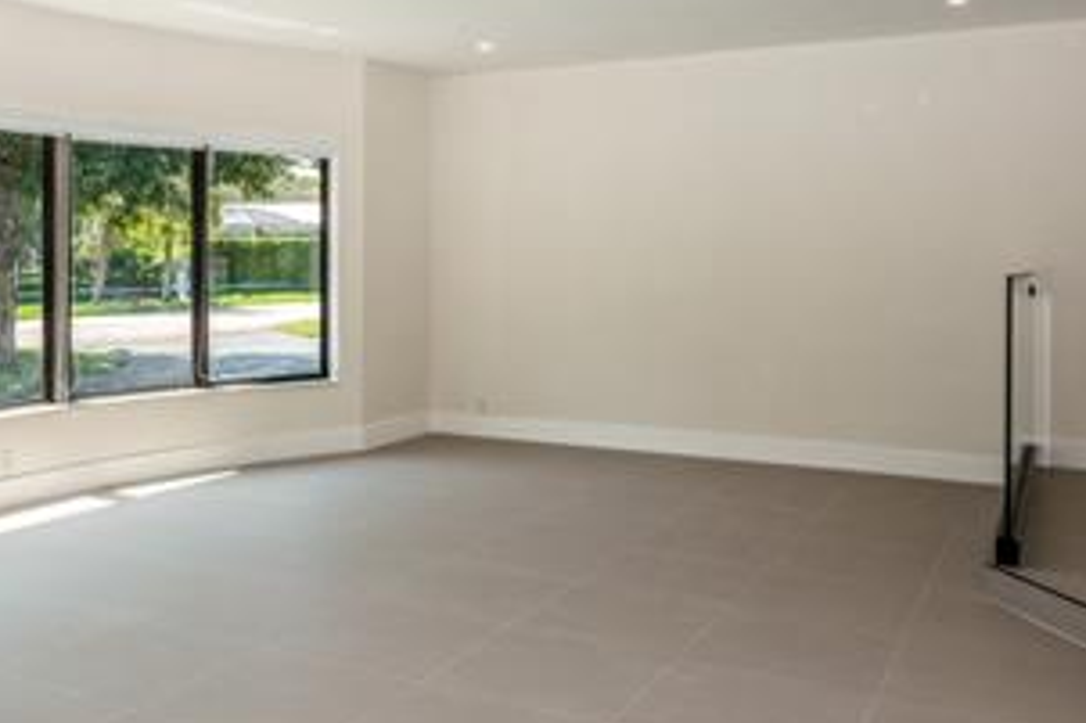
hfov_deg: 52.7
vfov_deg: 36.6
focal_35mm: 36
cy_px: 266
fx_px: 1085
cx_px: 424
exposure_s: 1/160
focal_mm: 17
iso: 200
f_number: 8
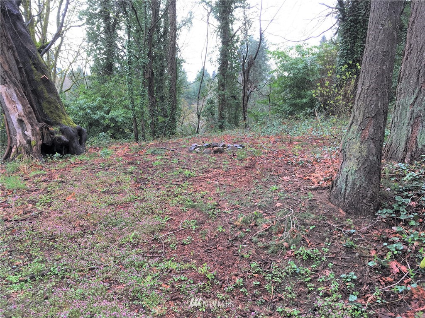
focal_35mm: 29
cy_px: 159
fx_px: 356
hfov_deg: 61.7
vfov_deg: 48.2
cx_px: 212
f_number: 2.2
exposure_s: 1/120
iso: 25
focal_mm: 4.15
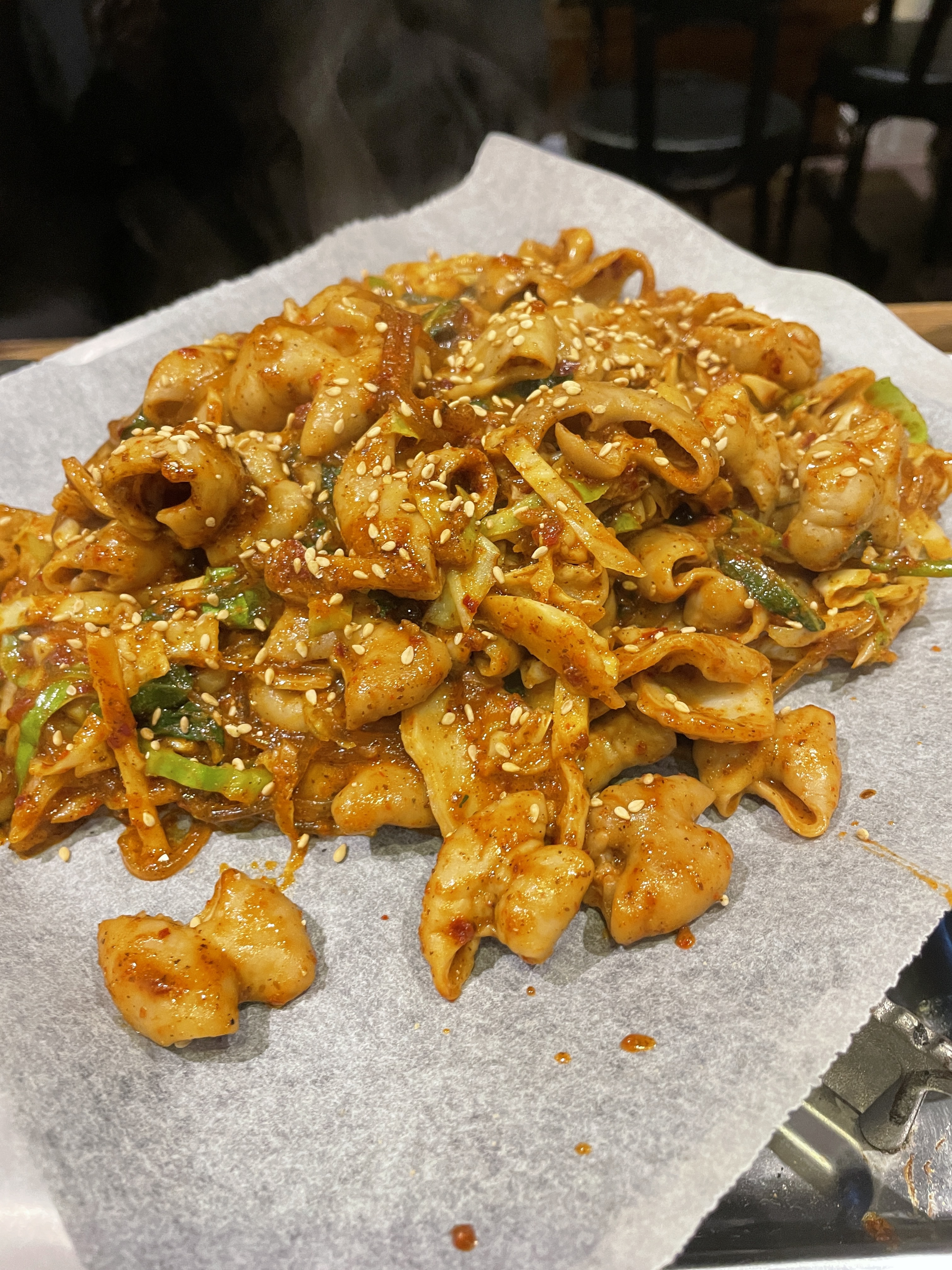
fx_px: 953
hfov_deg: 53.1
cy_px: 635
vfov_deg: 67.3
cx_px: 476
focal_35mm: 26
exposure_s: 1/40
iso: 400
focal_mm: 4.2
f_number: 1.6
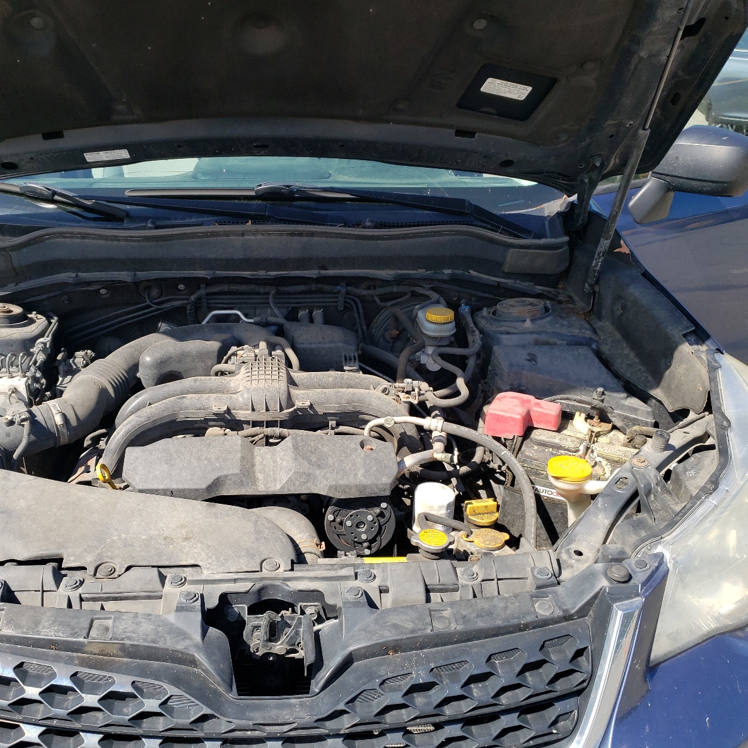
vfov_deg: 52.5
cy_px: 377
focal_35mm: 31
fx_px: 758
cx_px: 295
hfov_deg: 52.1
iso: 50
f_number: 1.5
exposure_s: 1/1429
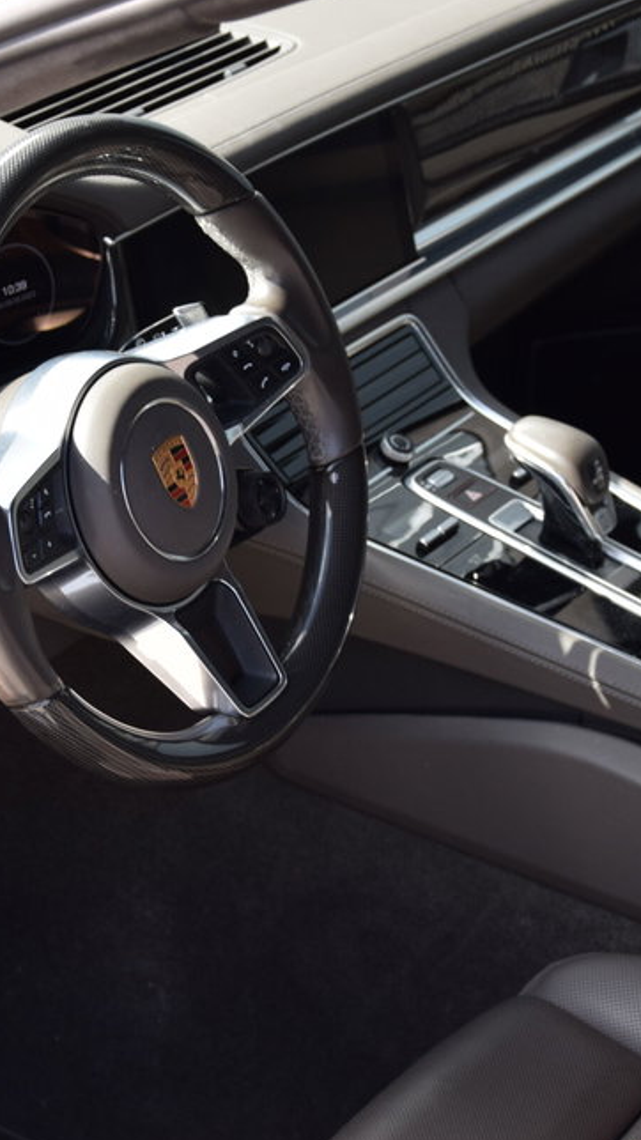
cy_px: 566
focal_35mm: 105
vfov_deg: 20.4
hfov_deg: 11.5
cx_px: 290
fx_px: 3174
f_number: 5
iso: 100
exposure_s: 1/100
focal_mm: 42
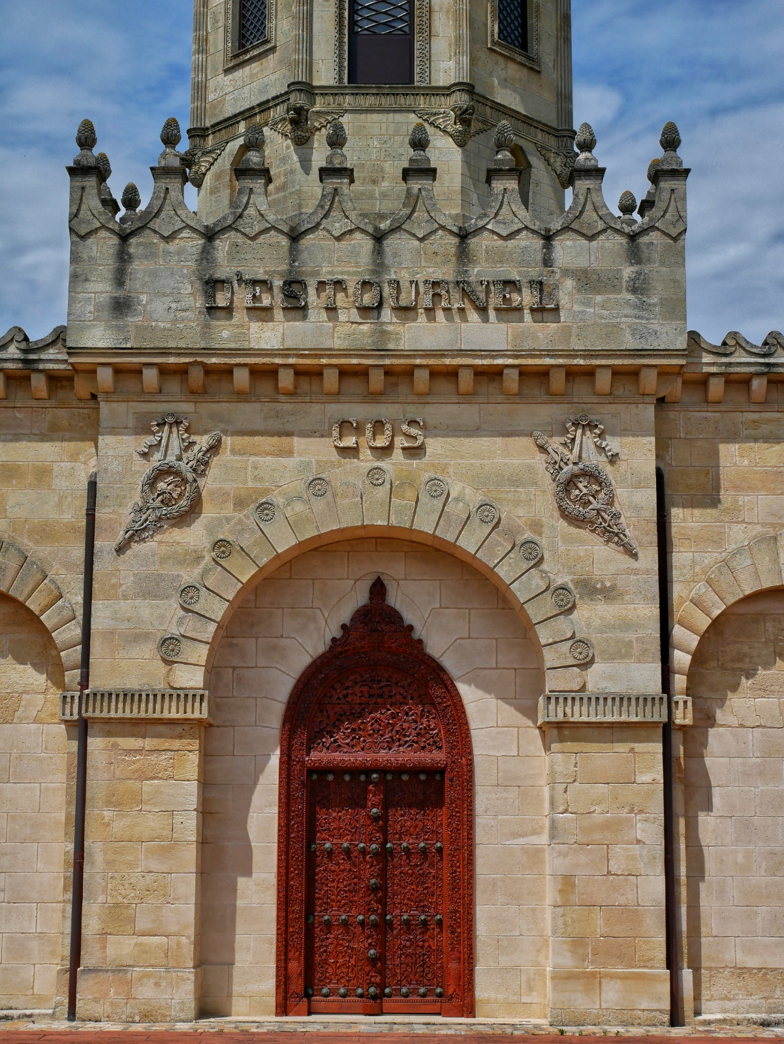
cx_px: 392
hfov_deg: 24.4
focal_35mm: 60
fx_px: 1811
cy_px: 522
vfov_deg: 32.2
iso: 200
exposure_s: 1/800
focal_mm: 30
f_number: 9
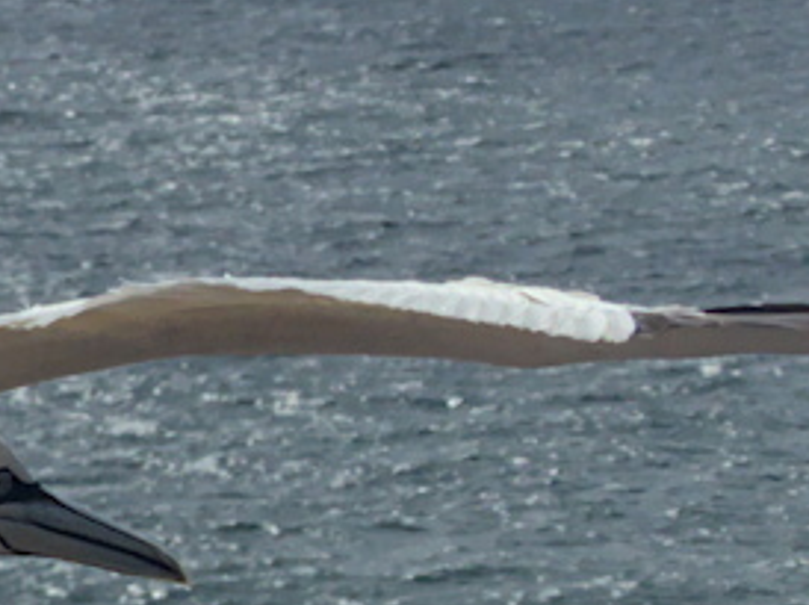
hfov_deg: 3.1
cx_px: -261
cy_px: 516
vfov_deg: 2.3
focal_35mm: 648
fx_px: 15131
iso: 100
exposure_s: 1/2000
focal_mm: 23.9
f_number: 4.5
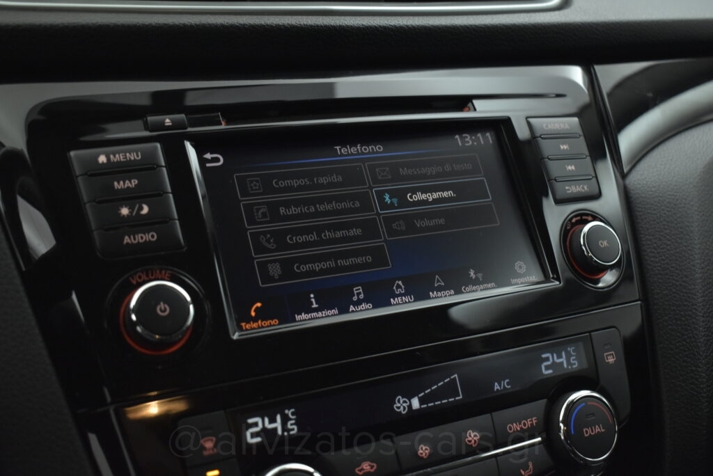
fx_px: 892
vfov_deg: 29.9
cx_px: 356
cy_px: 238
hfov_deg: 43.6
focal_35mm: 45
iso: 1600
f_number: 4.2
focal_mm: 30
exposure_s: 1/100
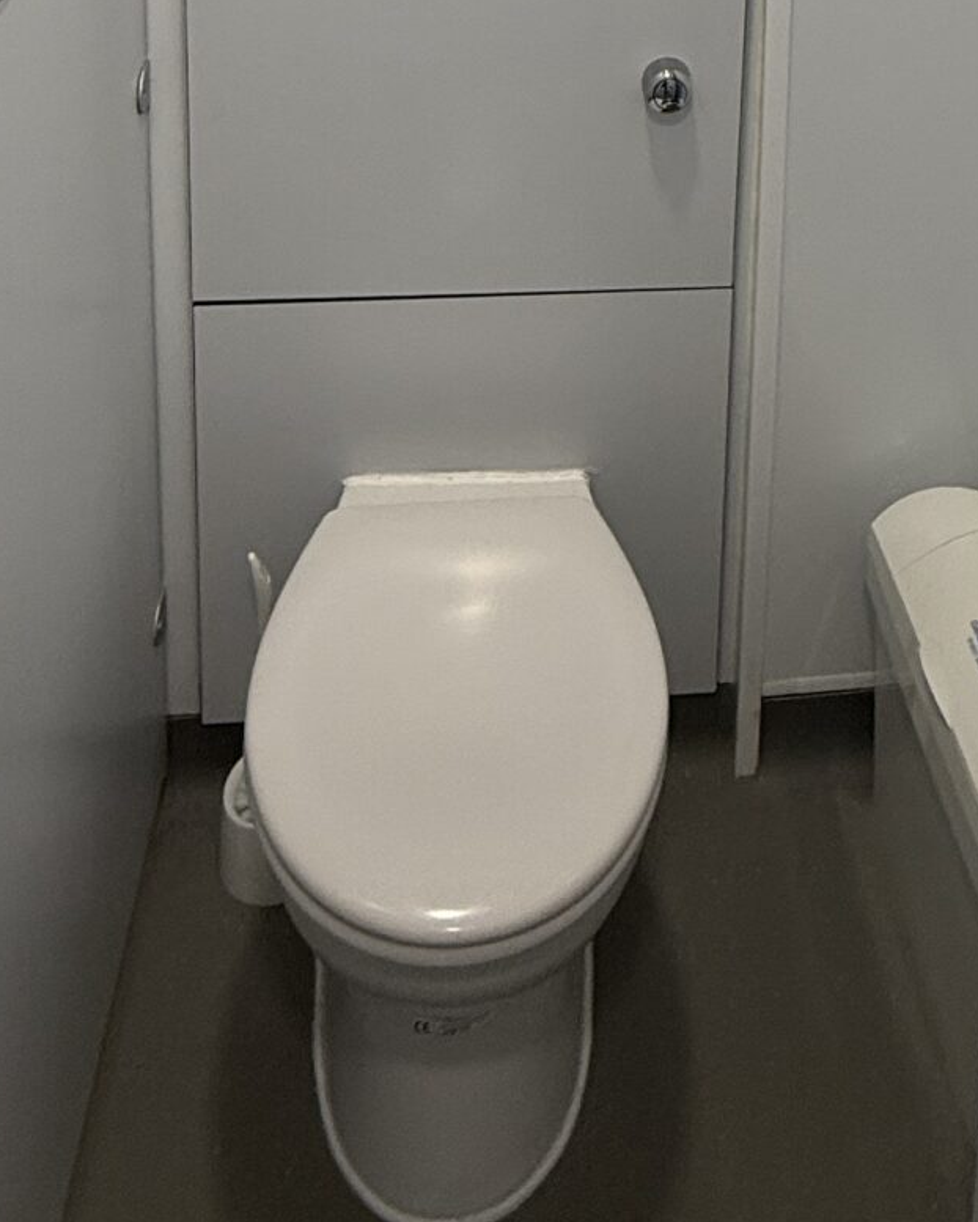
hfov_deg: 33.1
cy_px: -337
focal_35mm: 45
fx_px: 1628
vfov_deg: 32.1
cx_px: 660
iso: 125
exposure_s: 1/100
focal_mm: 2.22
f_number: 2.2
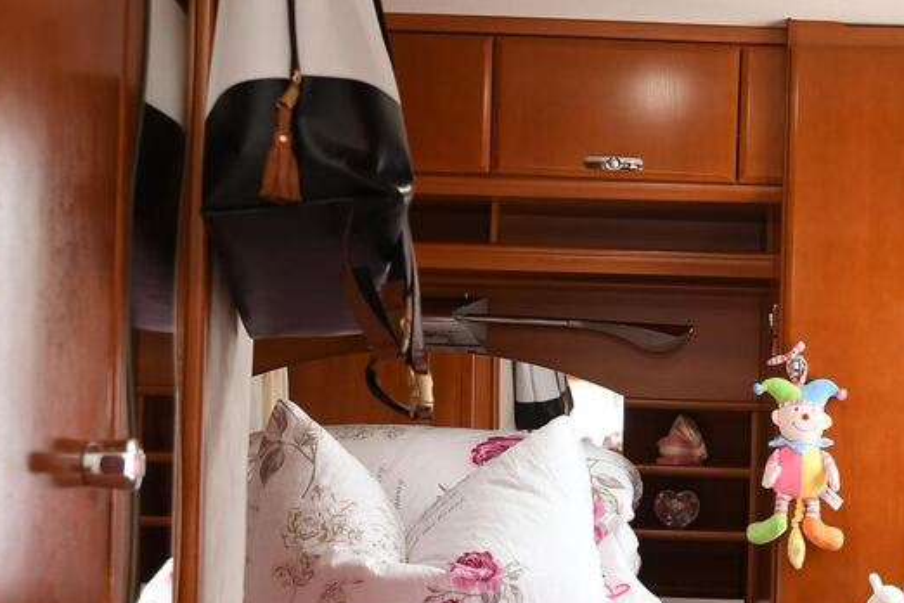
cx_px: 658
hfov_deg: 28.9
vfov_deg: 19.5
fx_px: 1733
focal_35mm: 69
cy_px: 483
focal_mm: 20
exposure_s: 1/13
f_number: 3.2
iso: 400
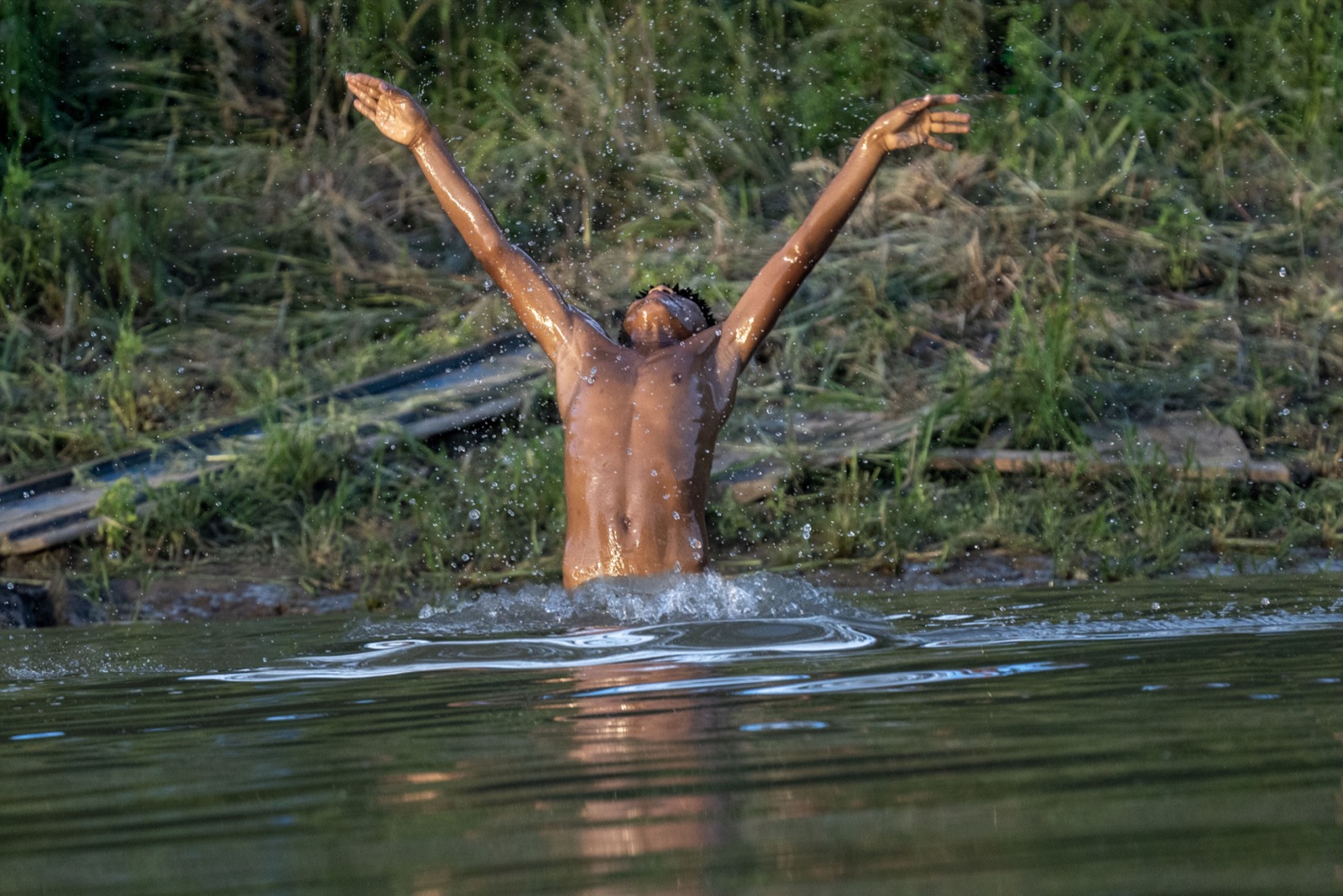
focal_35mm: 600
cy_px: 448
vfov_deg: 2.3
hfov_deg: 3.4
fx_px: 22390
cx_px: 672
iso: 6400
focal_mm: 600
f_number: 8
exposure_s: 1/1600
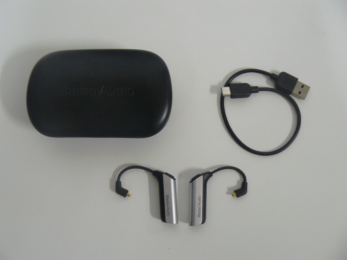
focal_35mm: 36
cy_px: 130
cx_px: 174
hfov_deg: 51.4
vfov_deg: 39.7
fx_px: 361
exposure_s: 1/15
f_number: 2.8
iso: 200
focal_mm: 6
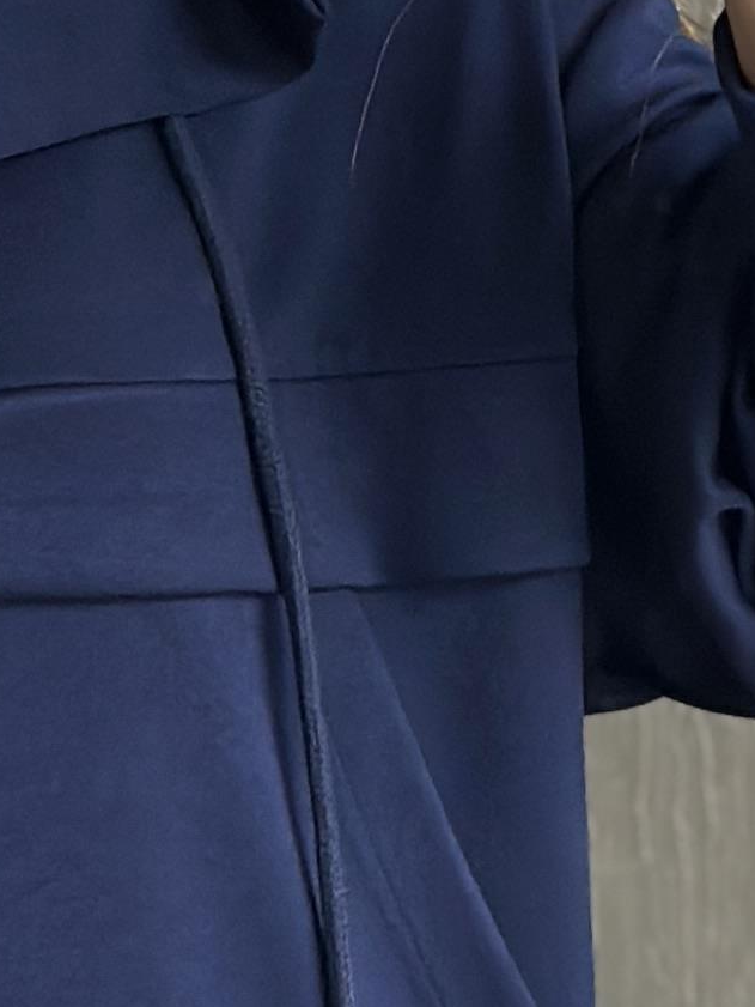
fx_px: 6687
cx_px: -63
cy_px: 571
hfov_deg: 6.4
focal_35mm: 230
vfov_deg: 8.6
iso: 250
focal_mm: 6.86
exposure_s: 1/33
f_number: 1.78
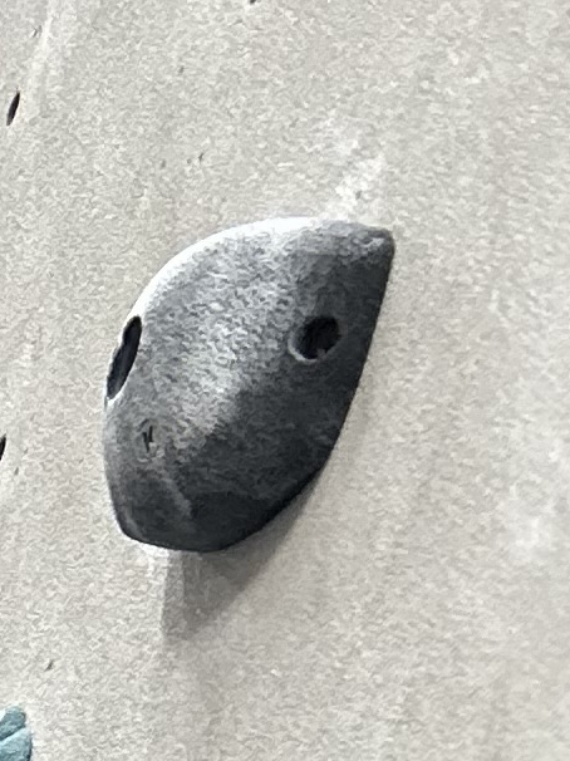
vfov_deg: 9.9
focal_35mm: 173
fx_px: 3801
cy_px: 1886
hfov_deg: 7.7
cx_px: -1008
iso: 100
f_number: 1.5
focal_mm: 5.7
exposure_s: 1/100
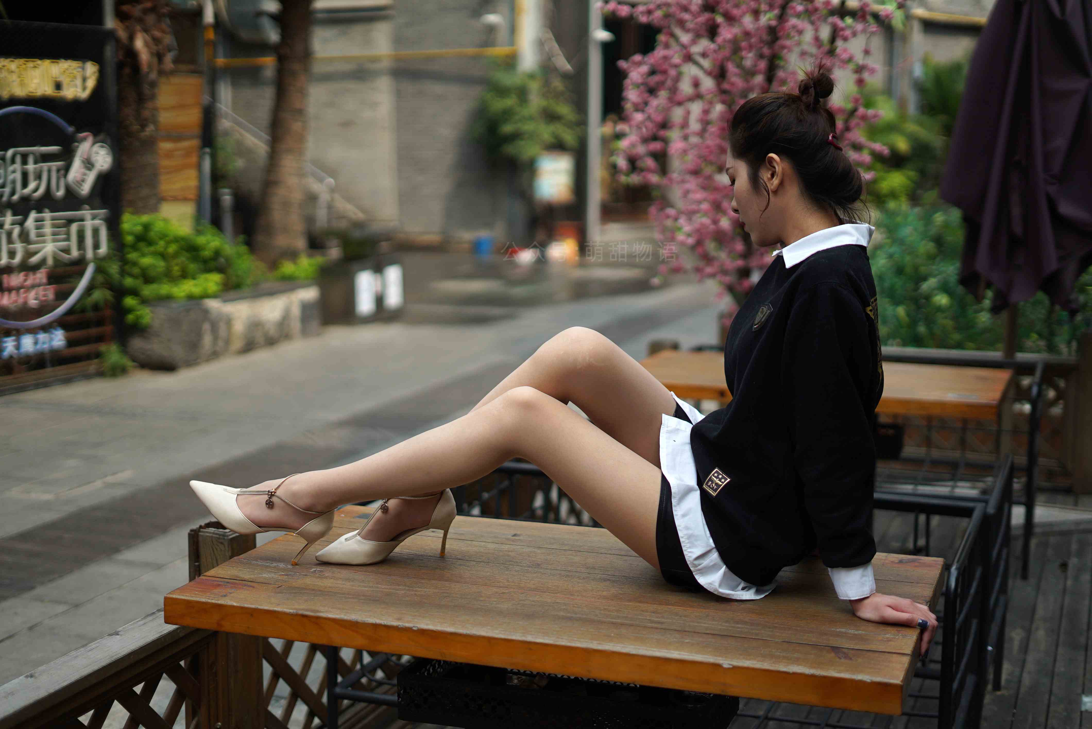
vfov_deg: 27.0
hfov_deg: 39.6
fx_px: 1517
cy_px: 364
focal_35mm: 50
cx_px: 546
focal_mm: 50
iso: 125
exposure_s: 1/3200
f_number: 1.8
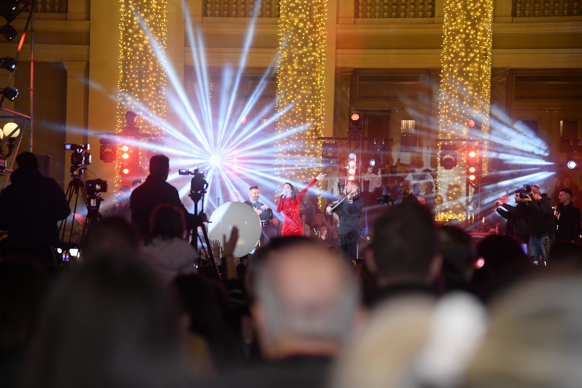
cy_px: 194
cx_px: 291
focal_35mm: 120
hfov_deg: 17.1
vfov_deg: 11.4
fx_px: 1940
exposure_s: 1/250
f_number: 4
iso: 2000
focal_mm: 120
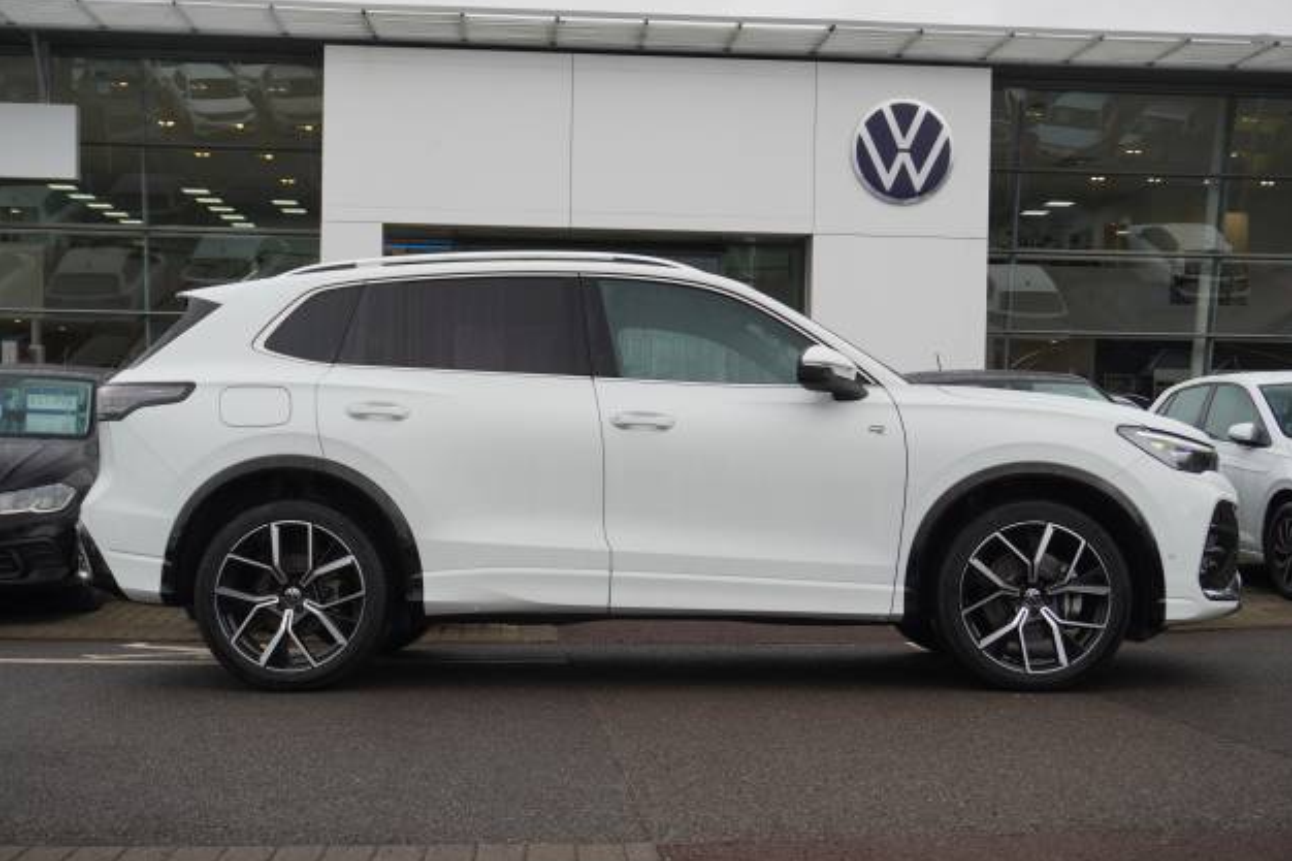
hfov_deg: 42.8
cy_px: 432
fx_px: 1650
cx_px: 656
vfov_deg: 29.2
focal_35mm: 46
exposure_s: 1/100
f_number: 5.6
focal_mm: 30
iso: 100
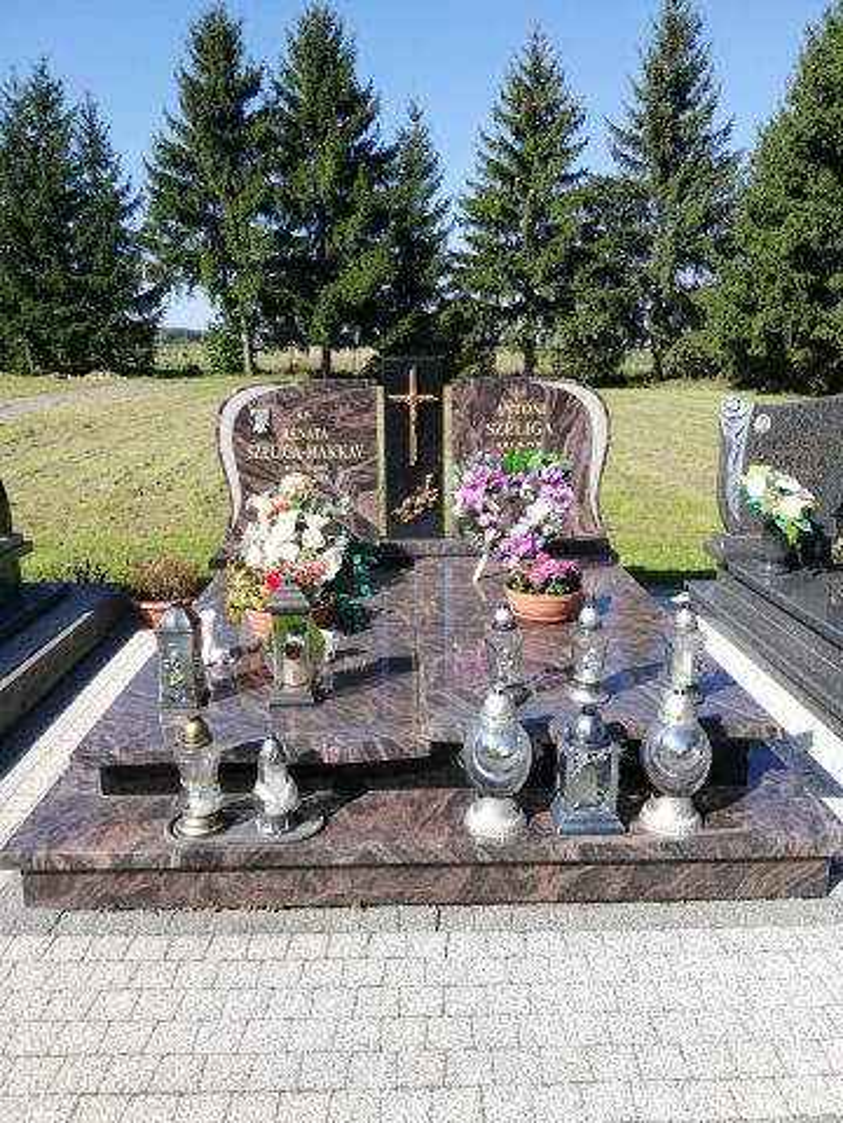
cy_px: 562
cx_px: 422
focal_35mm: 26
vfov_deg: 67.3
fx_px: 844
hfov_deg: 53.1
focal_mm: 3.81
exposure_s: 1/483
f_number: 2.2
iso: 50
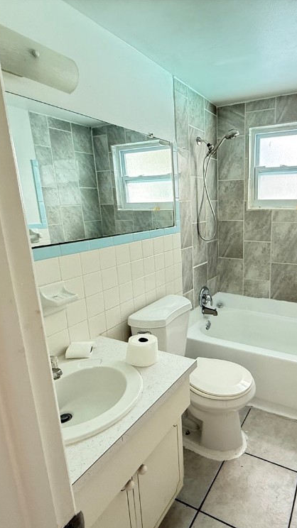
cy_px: 271
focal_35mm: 21
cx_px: 217
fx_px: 294
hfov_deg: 51.6
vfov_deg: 83.8
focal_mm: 2.22
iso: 400
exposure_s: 1/70
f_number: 2.2
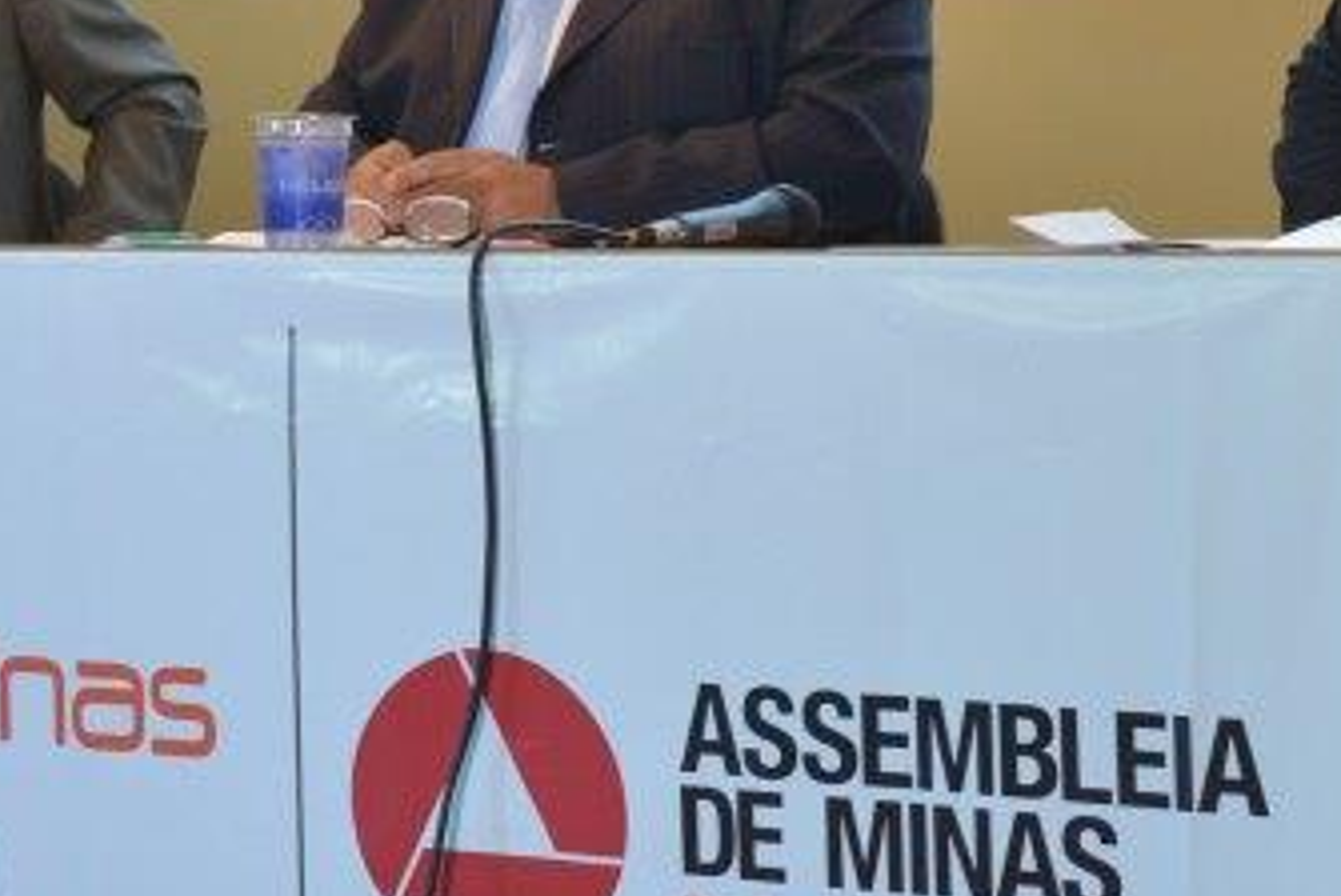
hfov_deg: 18.9
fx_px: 3989
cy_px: -20
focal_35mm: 107
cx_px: 240
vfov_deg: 12.7
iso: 2000
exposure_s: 1/60
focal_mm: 35
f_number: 4.5
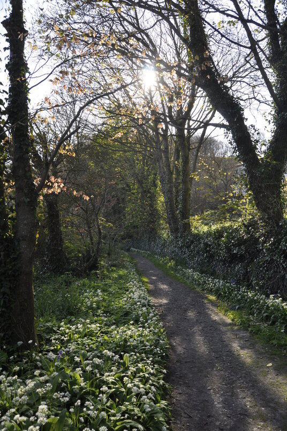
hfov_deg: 47.9
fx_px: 323
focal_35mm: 27
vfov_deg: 67.4
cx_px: 144
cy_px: 216
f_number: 6.3
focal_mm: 18
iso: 250
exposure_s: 1/160
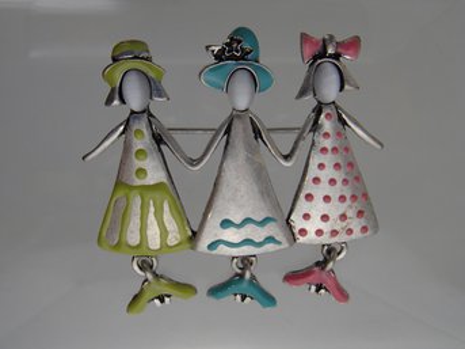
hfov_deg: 50.2
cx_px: 232
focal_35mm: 37
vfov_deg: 38.6
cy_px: 174
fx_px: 497
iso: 100
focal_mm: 6.64
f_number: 4.7
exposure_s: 1/160
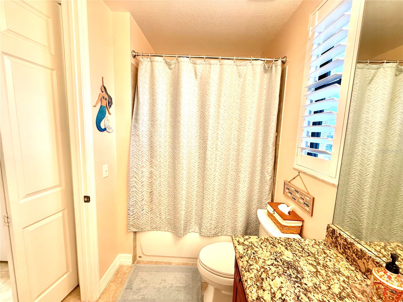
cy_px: 151
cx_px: 202
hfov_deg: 102.1
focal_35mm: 14
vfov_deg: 85.7
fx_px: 163
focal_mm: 2.22
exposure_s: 1/60
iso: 200
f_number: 2.2
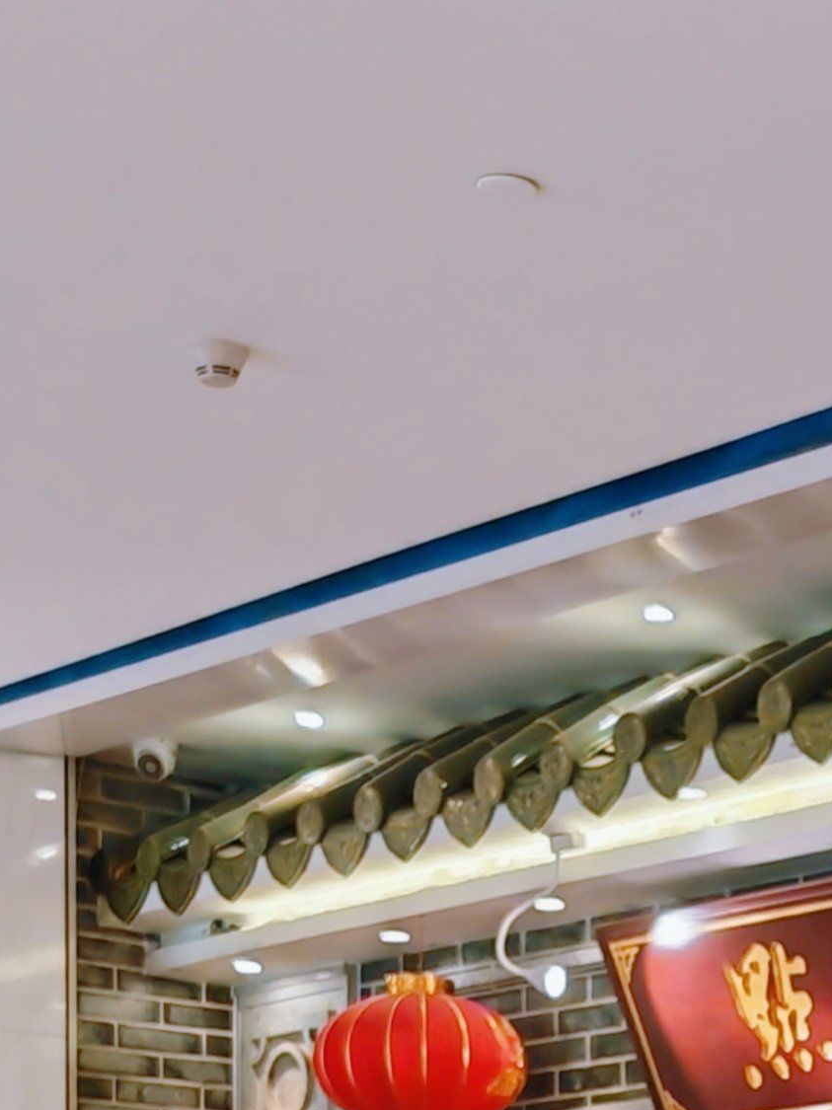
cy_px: 1346
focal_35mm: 85
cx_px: 992
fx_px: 2726
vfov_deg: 21.3
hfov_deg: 16.6
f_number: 1.8
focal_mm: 5.53
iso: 160
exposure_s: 1/100
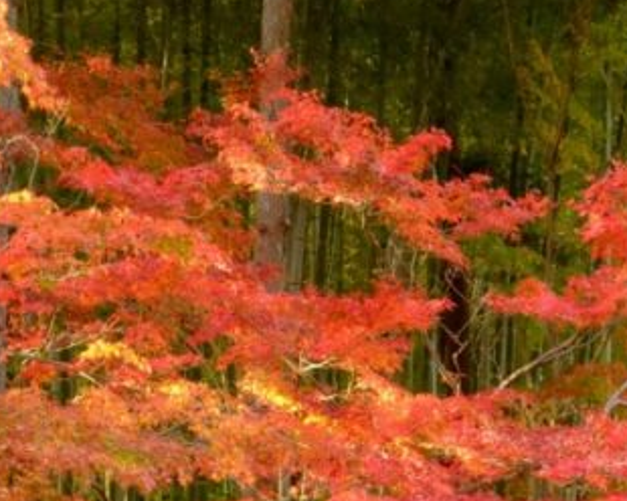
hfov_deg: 12.7
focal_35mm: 152
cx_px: 396
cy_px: 583
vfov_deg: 10.0
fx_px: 2821
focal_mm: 32.6
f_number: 8
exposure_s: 1/52
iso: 3200
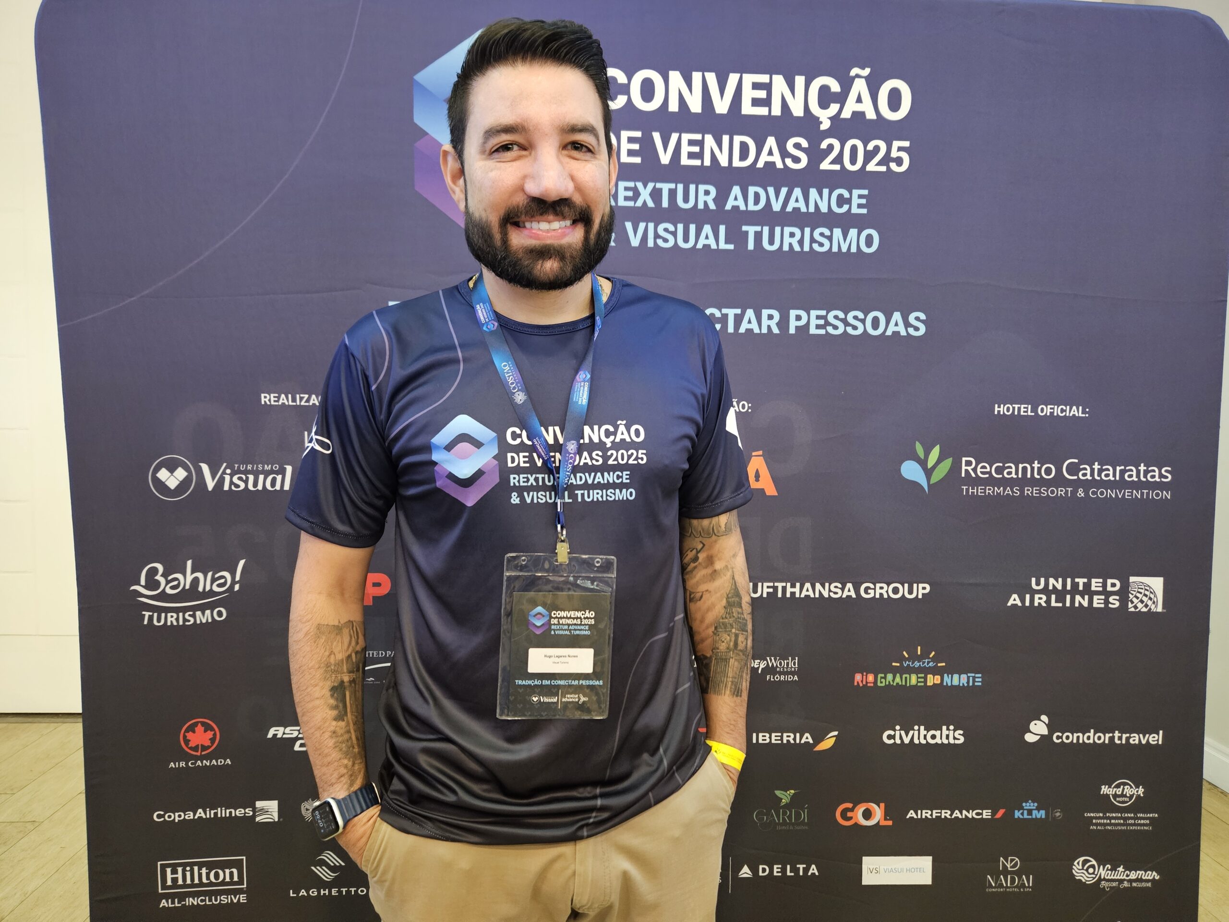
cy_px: 461
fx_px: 817
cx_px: 614
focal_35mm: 23
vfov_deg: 58.9
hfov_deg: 73.9
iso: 500
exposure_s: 1/24
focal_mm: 5.4
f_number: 1.8
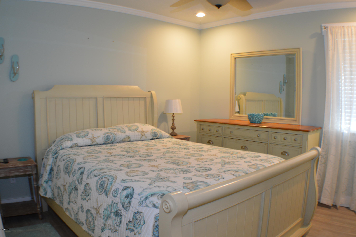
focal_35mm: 39
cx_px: 178
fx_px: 385
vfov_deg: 34.1
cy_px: 118
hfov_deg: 49.6
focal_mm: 26
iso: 450
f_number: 4.2
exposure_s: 1/15
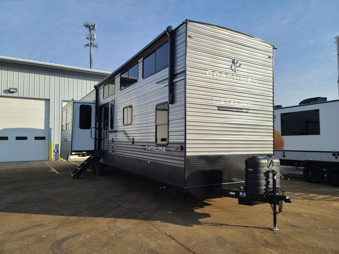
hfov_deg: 69.4
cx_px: 170
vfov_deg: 54.9
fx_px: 245
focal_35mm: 25
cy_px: 127
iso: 16
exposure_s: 1/834
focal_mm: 7
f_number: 1.8
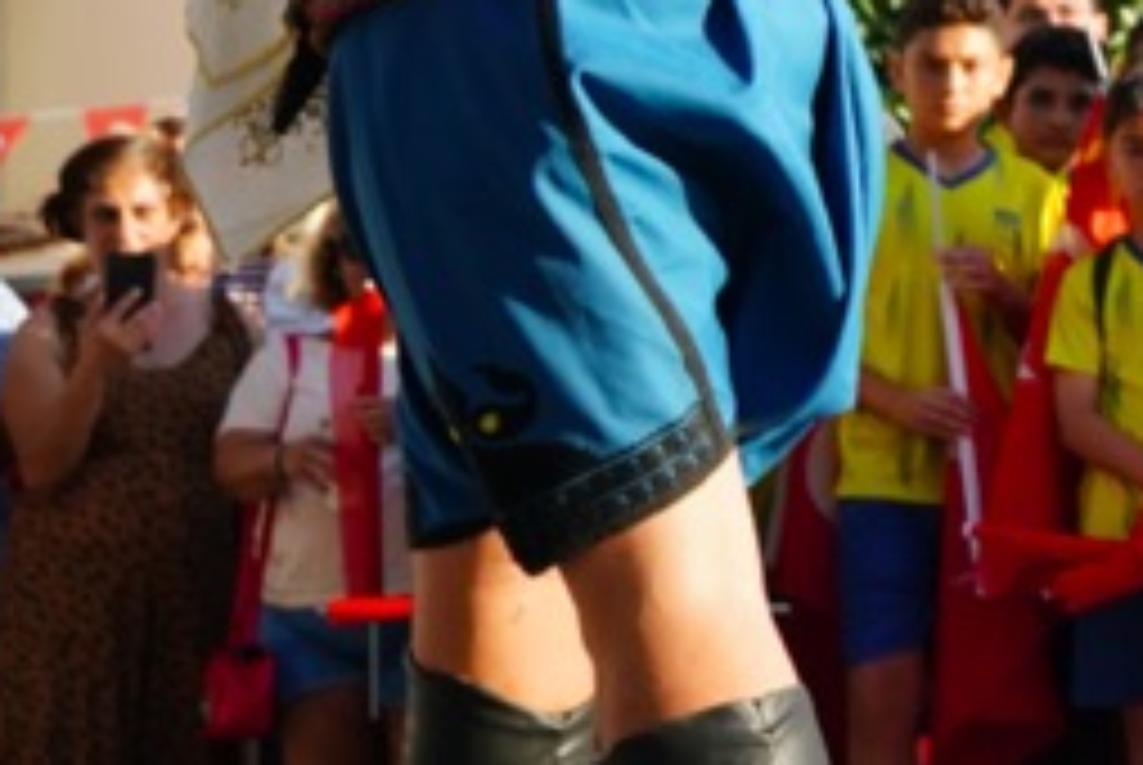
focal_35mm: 177
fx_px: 5626
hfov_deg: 10.7
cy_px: -281
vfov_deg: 7.7
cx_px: 2192
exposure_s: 1/640
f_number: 4.5
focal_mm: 30
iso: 320
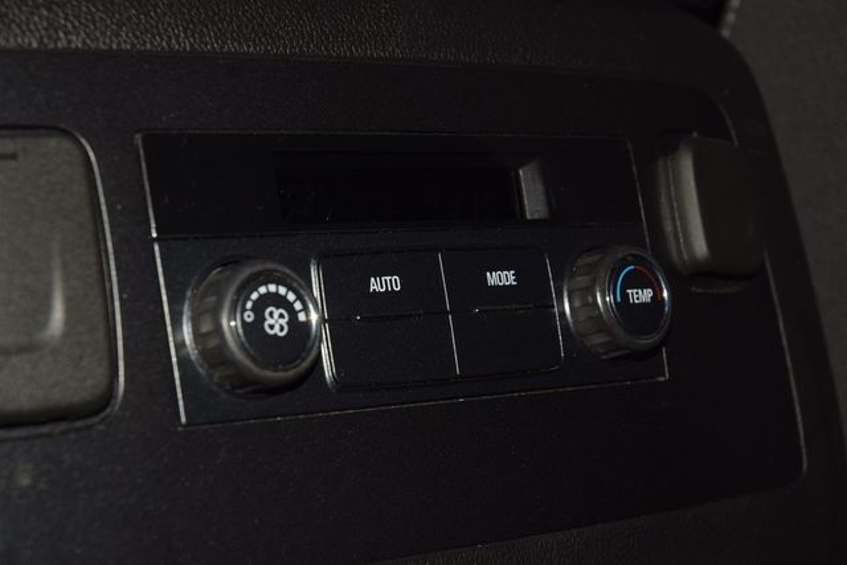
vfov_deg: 13.0
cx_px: 424
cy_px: 282
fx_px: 2471
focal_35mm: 105
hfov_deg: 19.5
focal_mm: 70
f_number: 8
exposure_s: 1/125
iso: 100
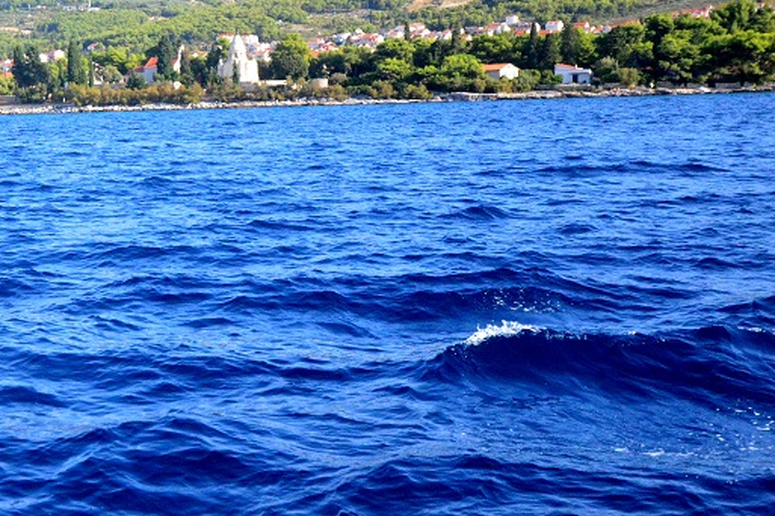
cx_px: 96
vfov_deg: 19.4
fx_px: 1507
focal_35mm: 70
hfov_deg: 27.9
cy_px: 218
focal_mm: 24
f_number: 4
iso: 3200
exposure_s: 1/8000
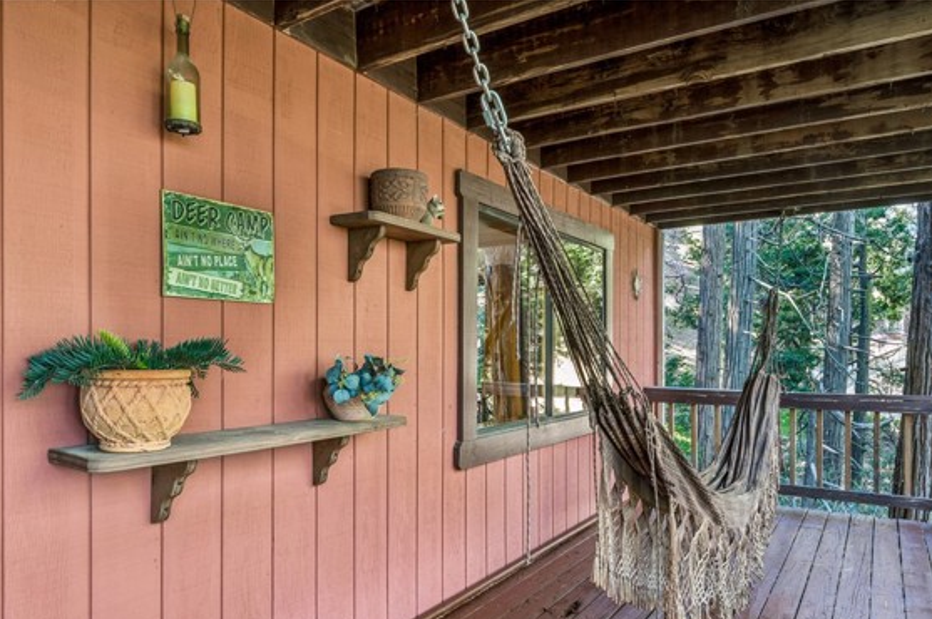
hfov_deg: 73.7
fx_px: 622
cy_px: 355
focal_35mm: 24
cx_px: 475
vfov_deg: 52.8
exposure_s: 5
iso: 100
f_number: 22
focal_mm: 20.9
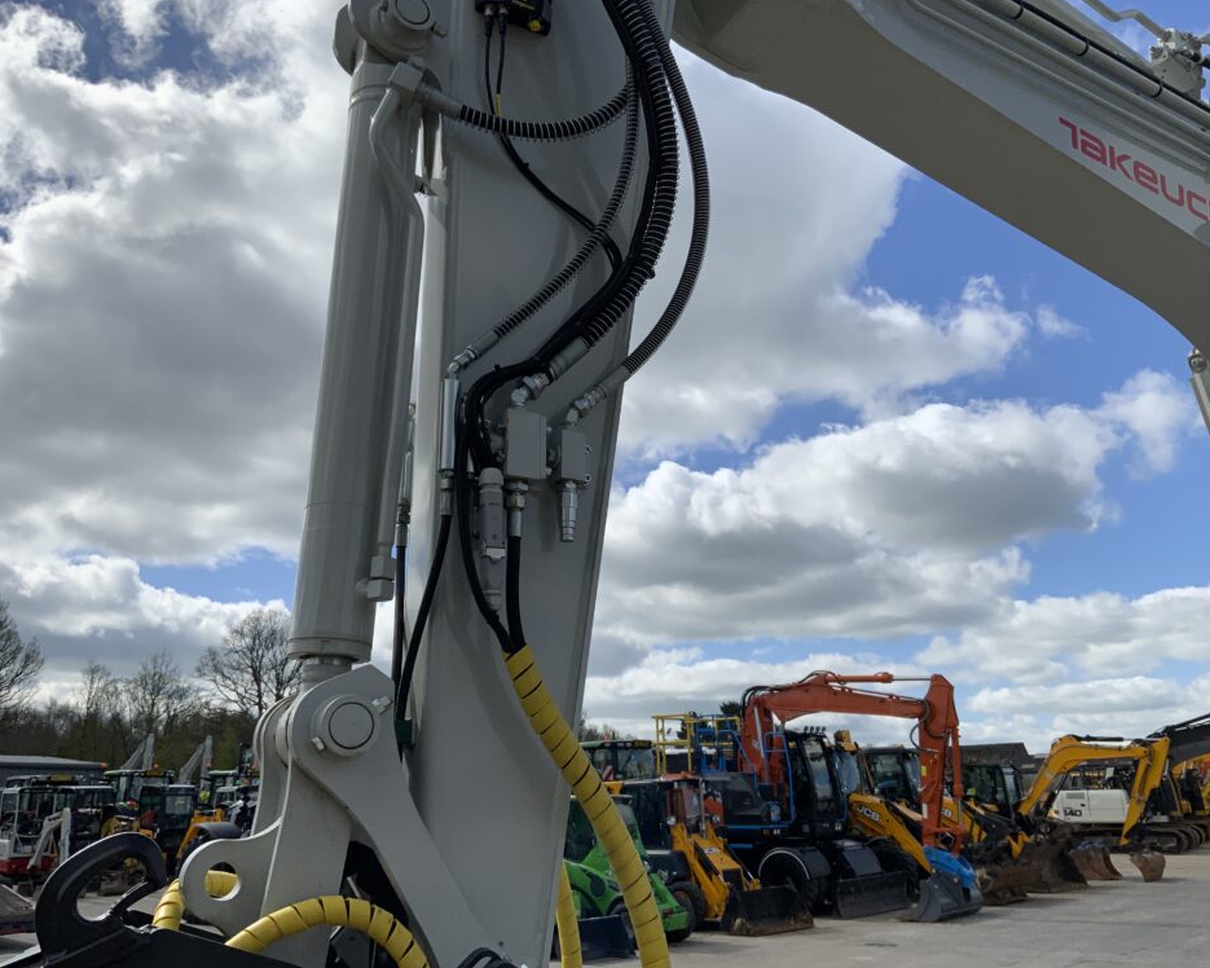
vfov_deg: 47.1
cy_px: 479
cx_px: 615
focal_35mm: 31
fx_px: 1110
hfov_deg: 57.2
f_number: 1.8
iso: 20
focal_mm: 3
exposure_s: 1/3788
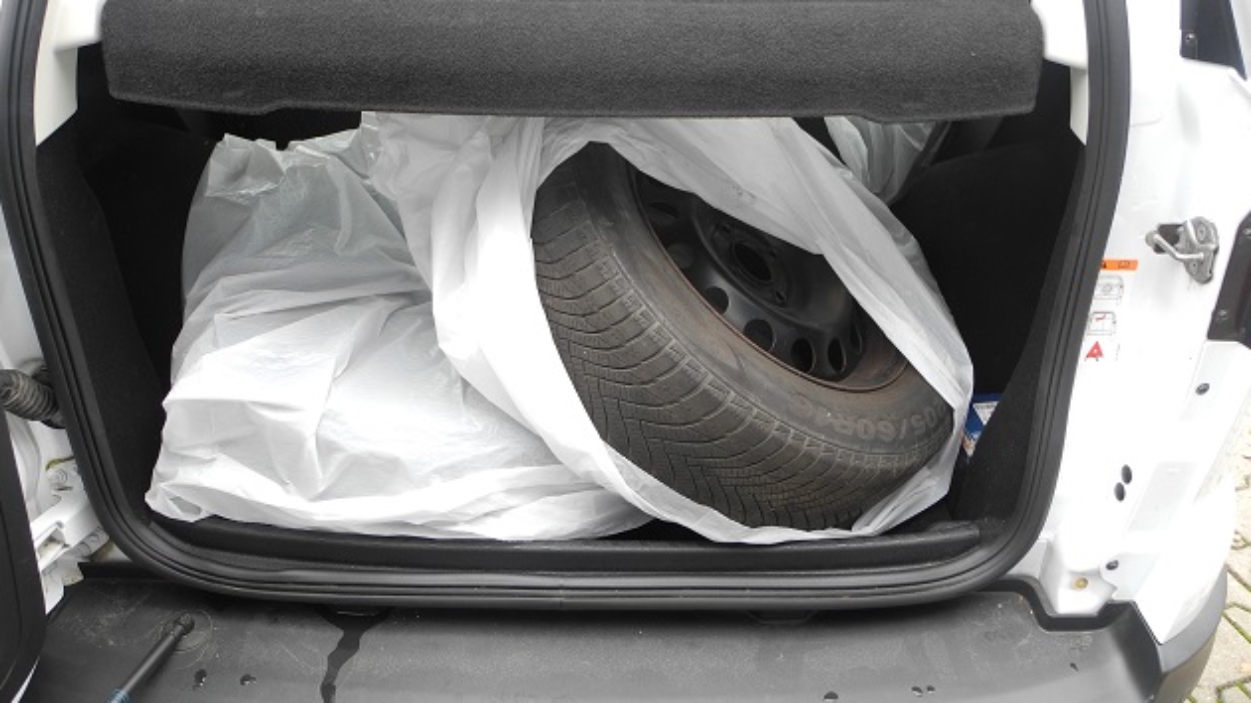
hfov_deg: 62.6
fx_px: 1028
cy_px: 266
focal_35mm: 31
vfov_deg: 37.5
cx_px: 629
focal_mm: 6
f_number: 2.8
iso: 100
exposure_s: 1/60
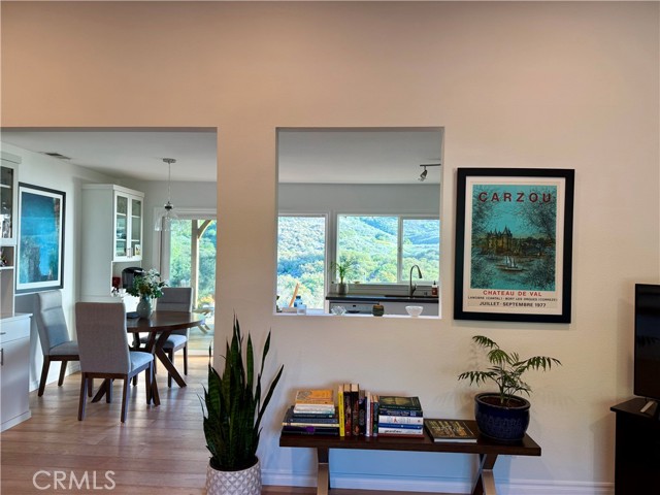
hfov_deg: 71.6
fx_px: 458
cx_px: 330
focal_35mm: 24
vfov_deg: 56.8
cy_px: 248
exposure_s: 1/120
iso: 100
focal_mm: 6.76
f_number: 1.78
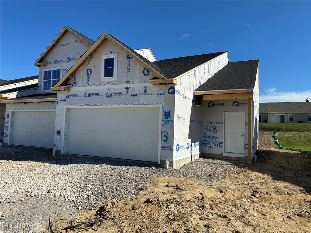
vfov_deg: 56.8
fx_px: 216
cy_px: 116
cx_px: 156
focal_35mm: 24
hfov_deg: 71.6
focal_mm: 6.86
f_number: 1.78
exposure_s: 1/6623
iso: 80
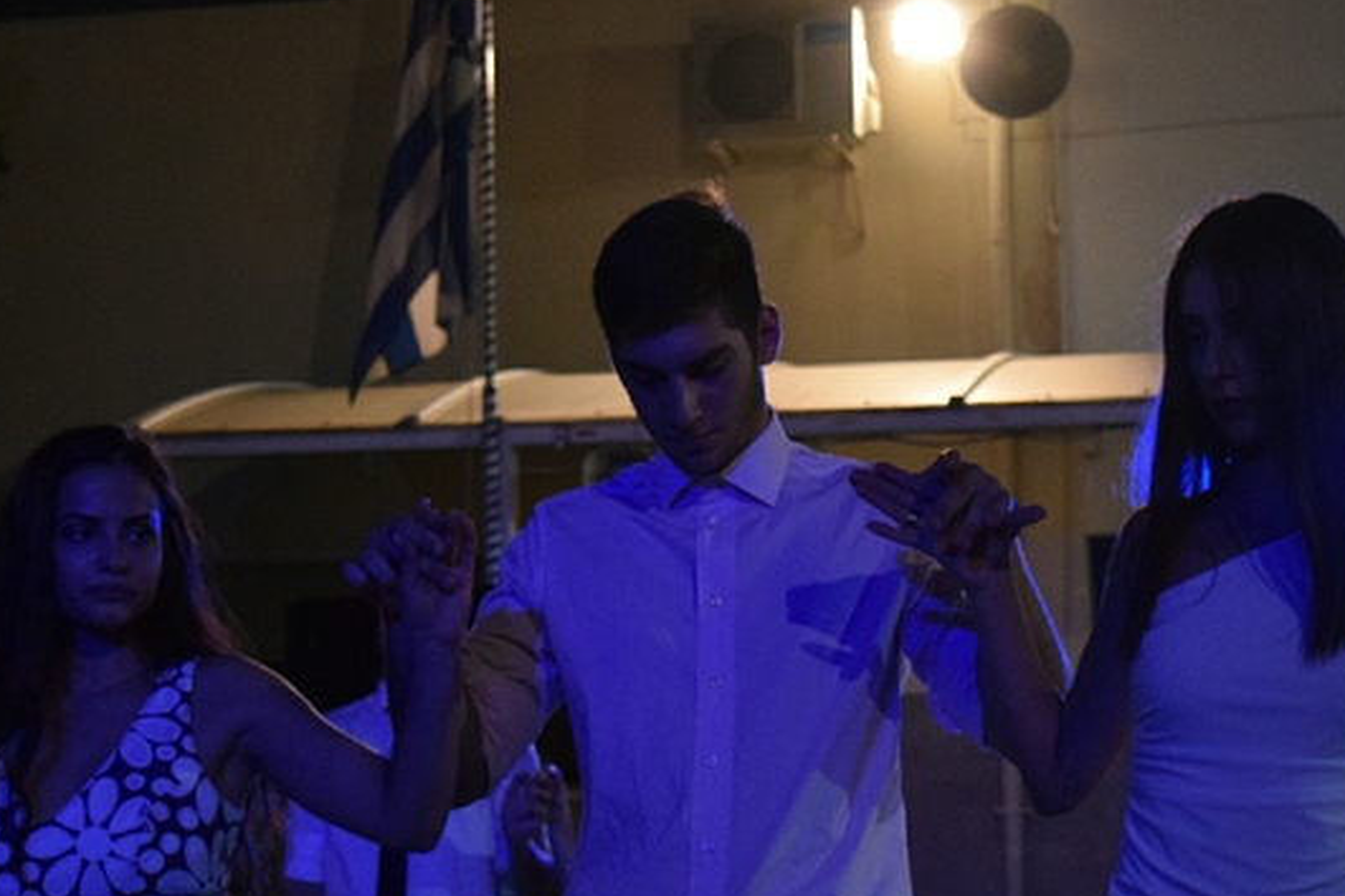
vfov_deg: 14.2
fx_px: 3586
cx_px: 785
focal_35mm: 96
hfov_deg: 21.2
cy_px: 581
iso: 3200
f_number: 4.5
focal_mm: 34
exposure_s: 1/400
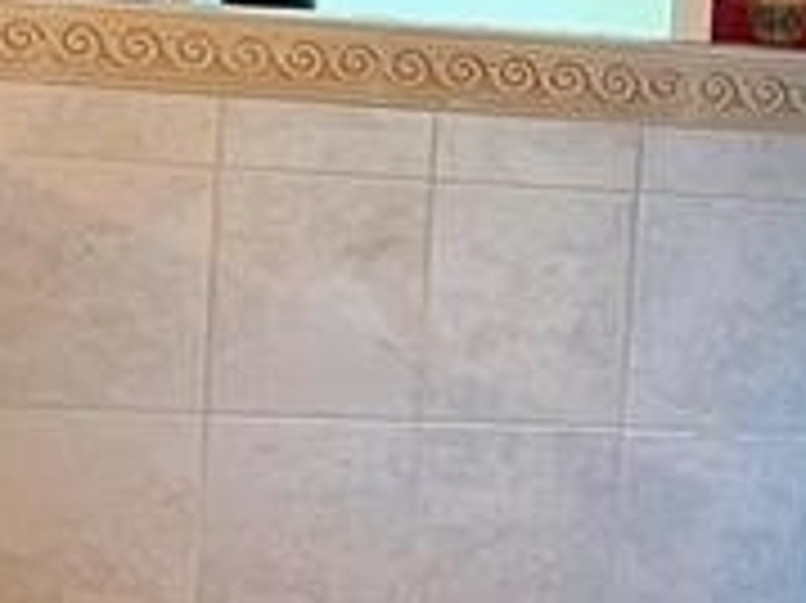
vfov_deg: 9.9
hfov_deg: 11.5
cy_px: 333
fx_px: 3467
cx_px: 1756
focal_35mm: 149
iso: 100
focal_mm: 5.1
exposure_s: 1/60
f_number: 1.6
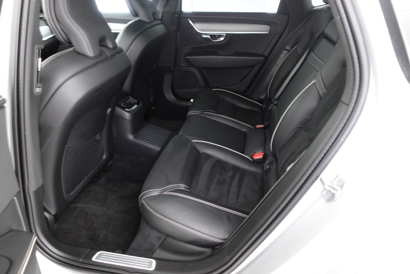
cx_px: 205
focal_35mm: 24
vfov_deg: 53.1
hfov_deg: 73.7
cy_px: 137
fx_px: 273
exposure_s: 1/8
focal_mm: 9.4
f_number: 1.8
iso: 1000
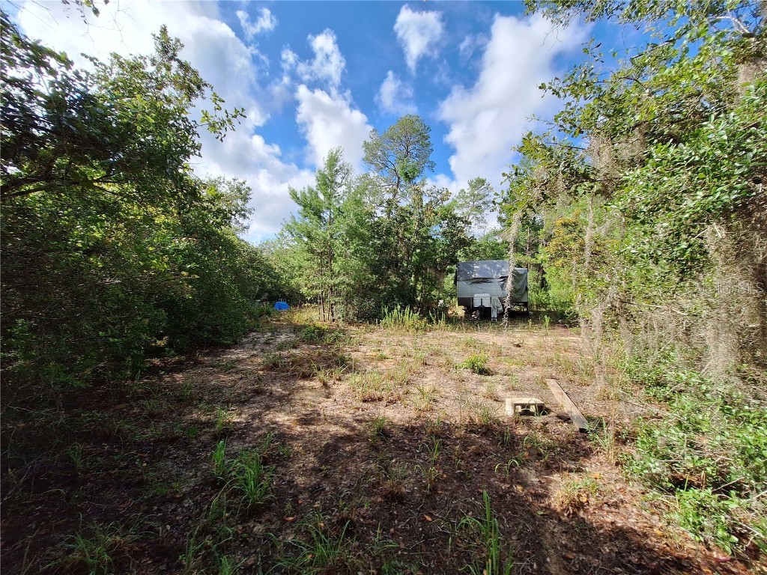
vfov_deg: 89.9
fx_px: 288
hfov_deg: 106.2
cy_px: 288
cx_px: 384
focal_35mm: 13
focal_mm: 1.74
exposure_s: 1/1453
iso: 40
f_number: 2.2
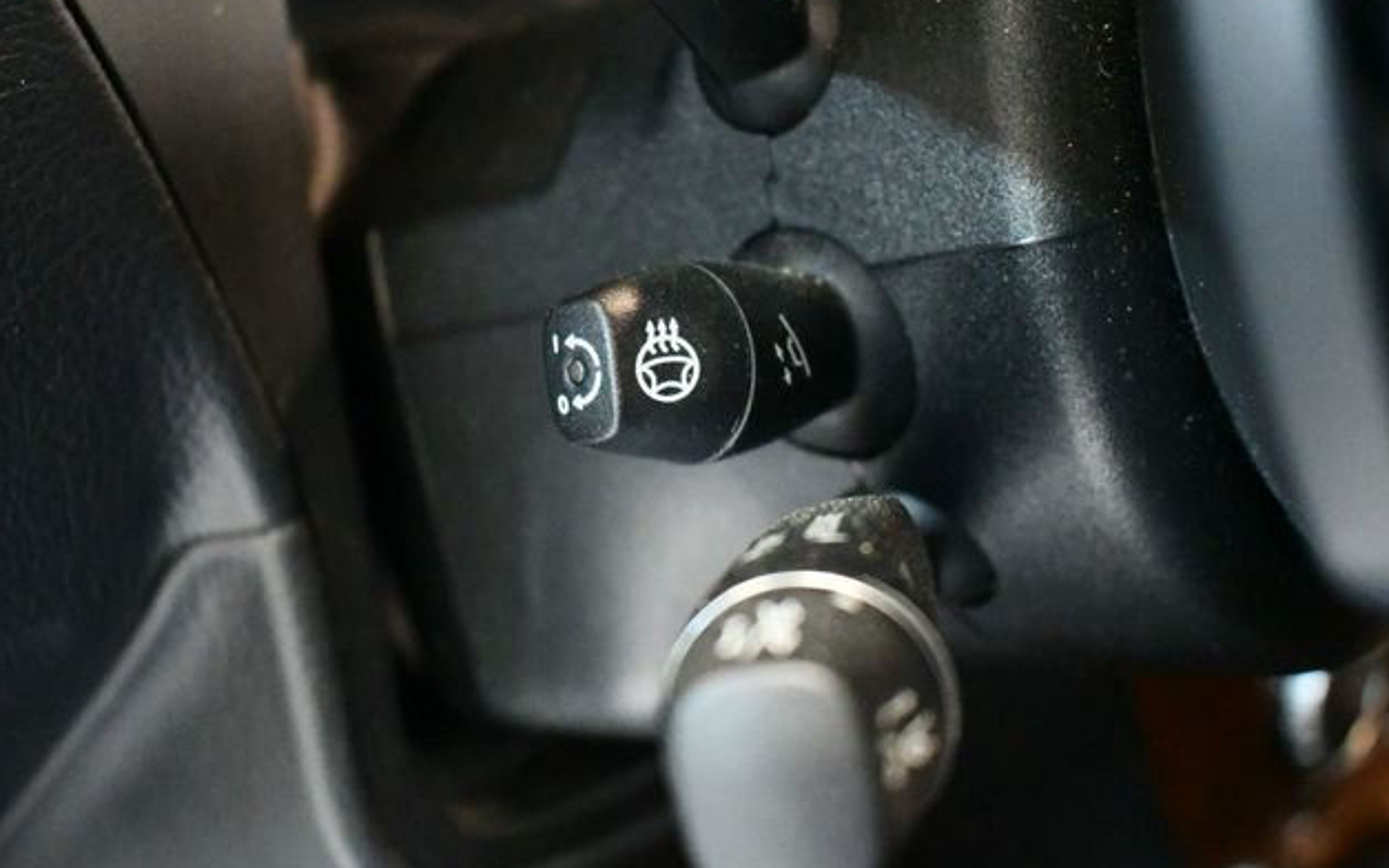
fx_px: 1893
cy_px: 409
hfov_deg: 40.3
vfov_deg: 25.8
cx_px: 689
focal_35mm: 50
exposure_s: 1/60
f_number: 3.8
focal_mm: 24
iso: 12800
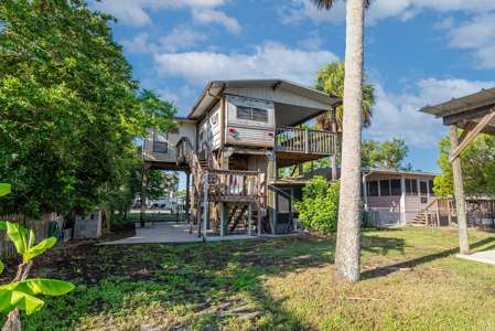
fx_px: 268
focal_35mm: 20
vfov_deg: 63.3
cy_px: 166
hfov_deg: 85.4
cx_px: 248
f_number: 8
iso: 320
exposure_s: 1/8000
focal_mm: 19.5
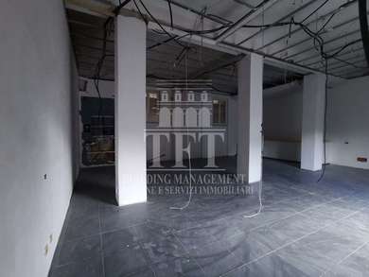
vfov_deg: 74.8
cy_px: 138
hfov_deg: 91.0
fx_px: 181
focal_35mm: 17
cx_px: 184
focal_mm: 2.26
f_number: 2.2
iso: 320
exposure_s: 1/100
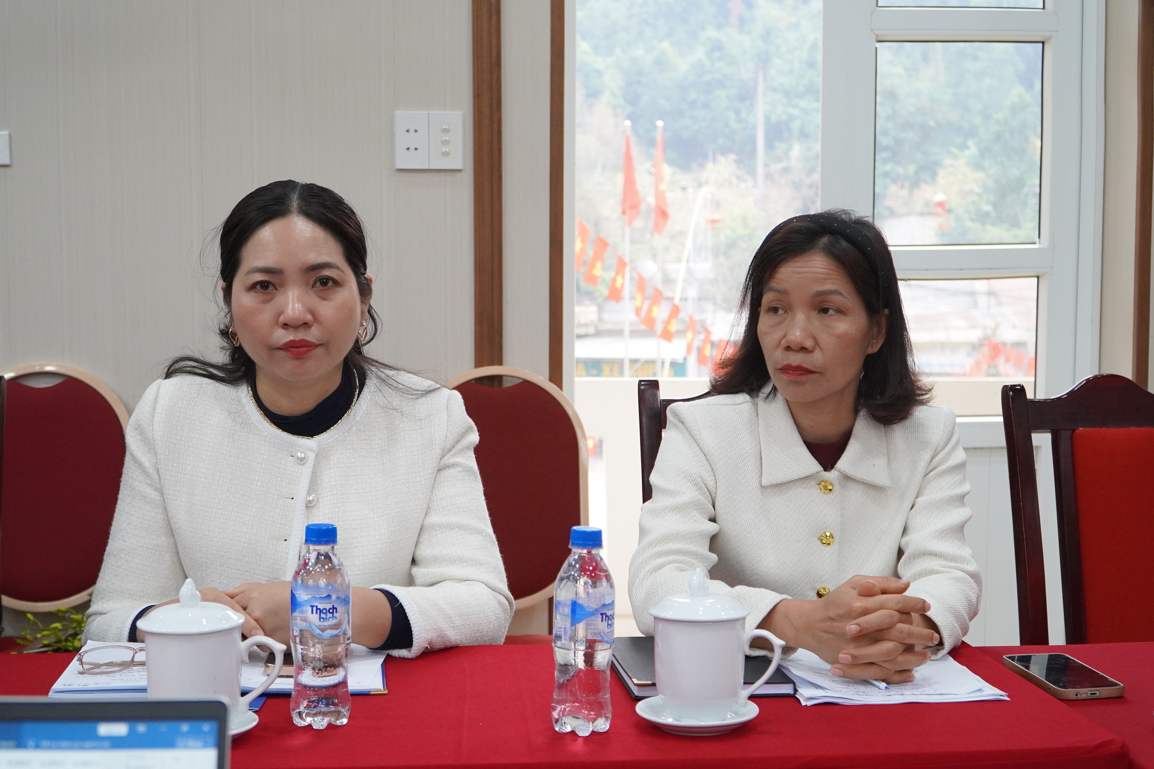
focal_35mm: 45
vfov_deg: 29.9
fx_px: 1442
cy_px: 402
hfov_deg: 43.6
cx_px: 547
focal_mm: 28
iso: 2500
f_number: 4
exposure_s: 1/160
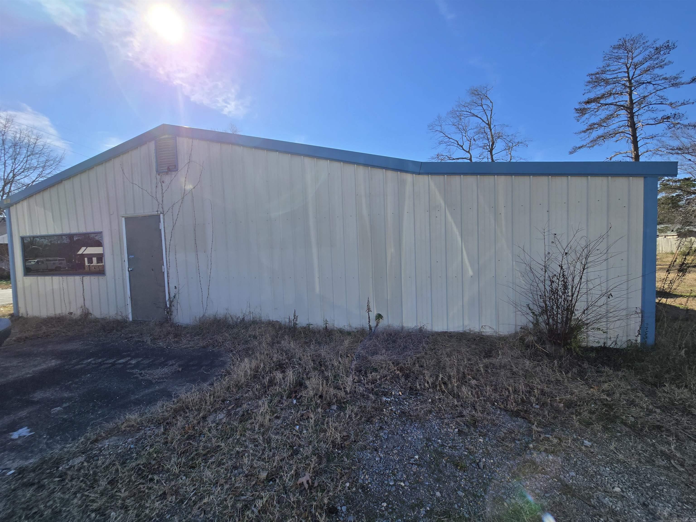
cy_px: 261
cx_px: 348
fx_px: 261
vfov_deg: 89.9
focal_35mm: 13
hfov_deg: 106.2
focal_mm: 2.2
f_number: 2.2
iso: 50
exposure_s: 1/2210
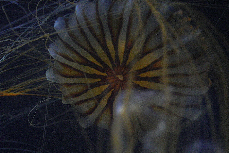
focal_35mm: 135
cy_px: 76
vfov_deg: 10.2
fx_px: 859
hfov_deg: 15.2
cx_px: 114
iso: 2500
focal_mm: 90
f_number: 5
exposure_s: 1/161
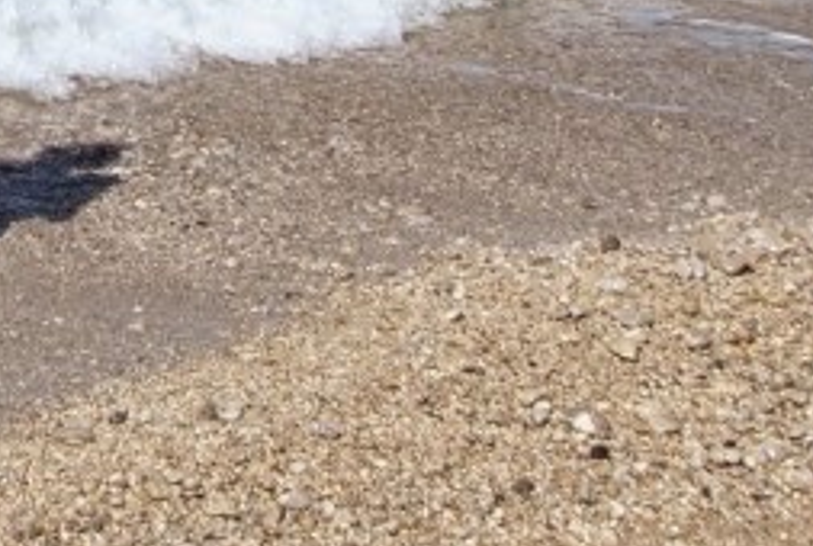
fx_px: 3690
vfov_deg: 8.2
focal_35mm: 163
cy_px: -401
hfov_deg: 12.1
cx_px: -329
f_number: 8
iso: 100
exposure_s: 1/250
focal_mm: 24
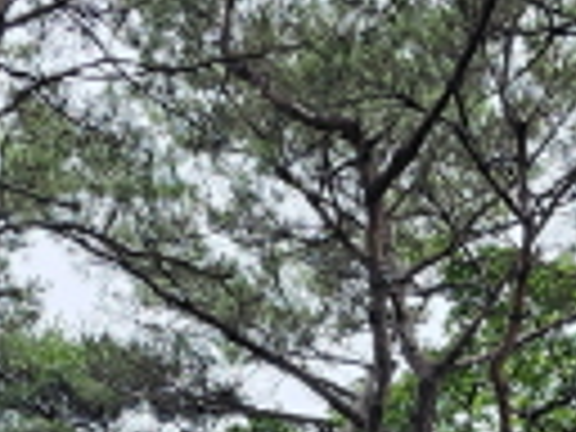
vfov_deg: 11.9
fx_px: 1797
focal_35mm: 108
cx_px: 446
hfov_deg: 18.1
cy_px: 918
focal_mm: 6.3
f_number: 1.7
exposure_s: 1/180
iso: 64
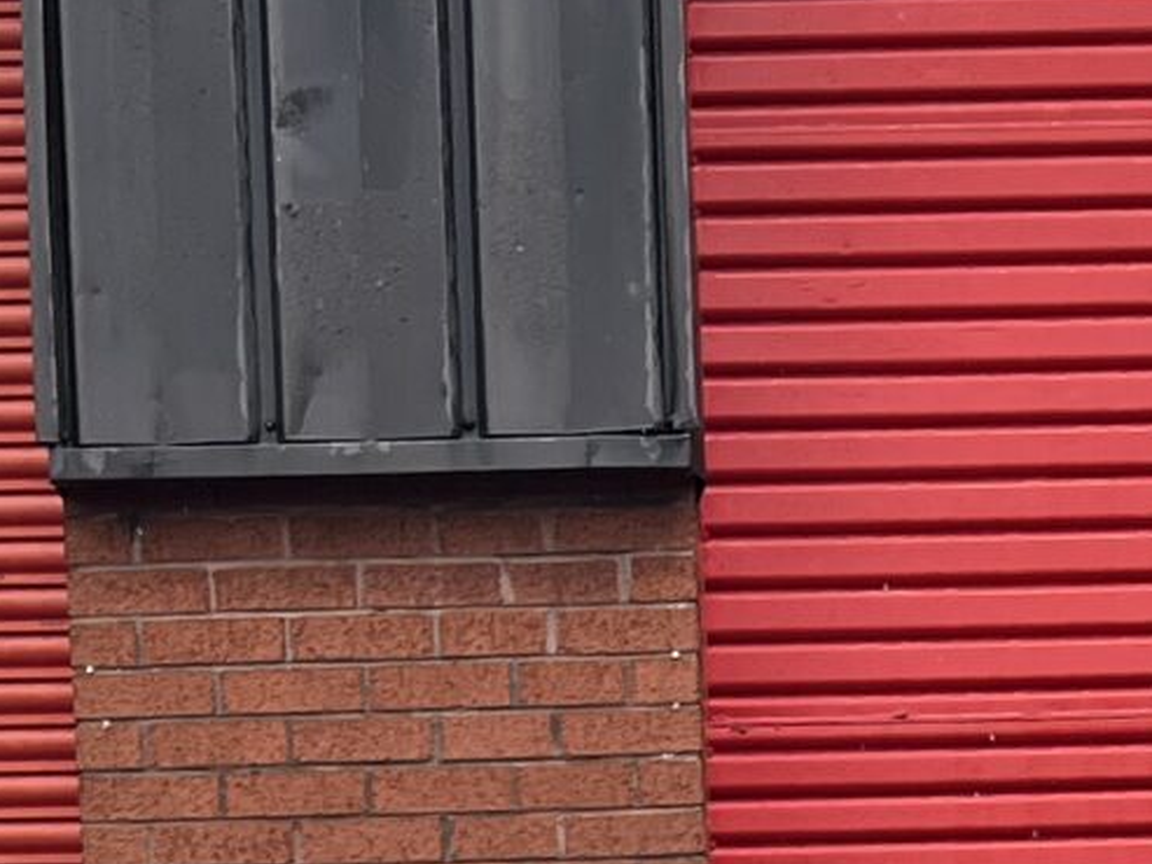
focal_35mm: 135
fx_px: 4494
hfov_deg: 14.6
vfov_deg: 9.7
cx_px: 846
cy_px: 2104
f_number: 1.5
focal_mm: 5.7
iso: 50
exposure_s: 1/4444
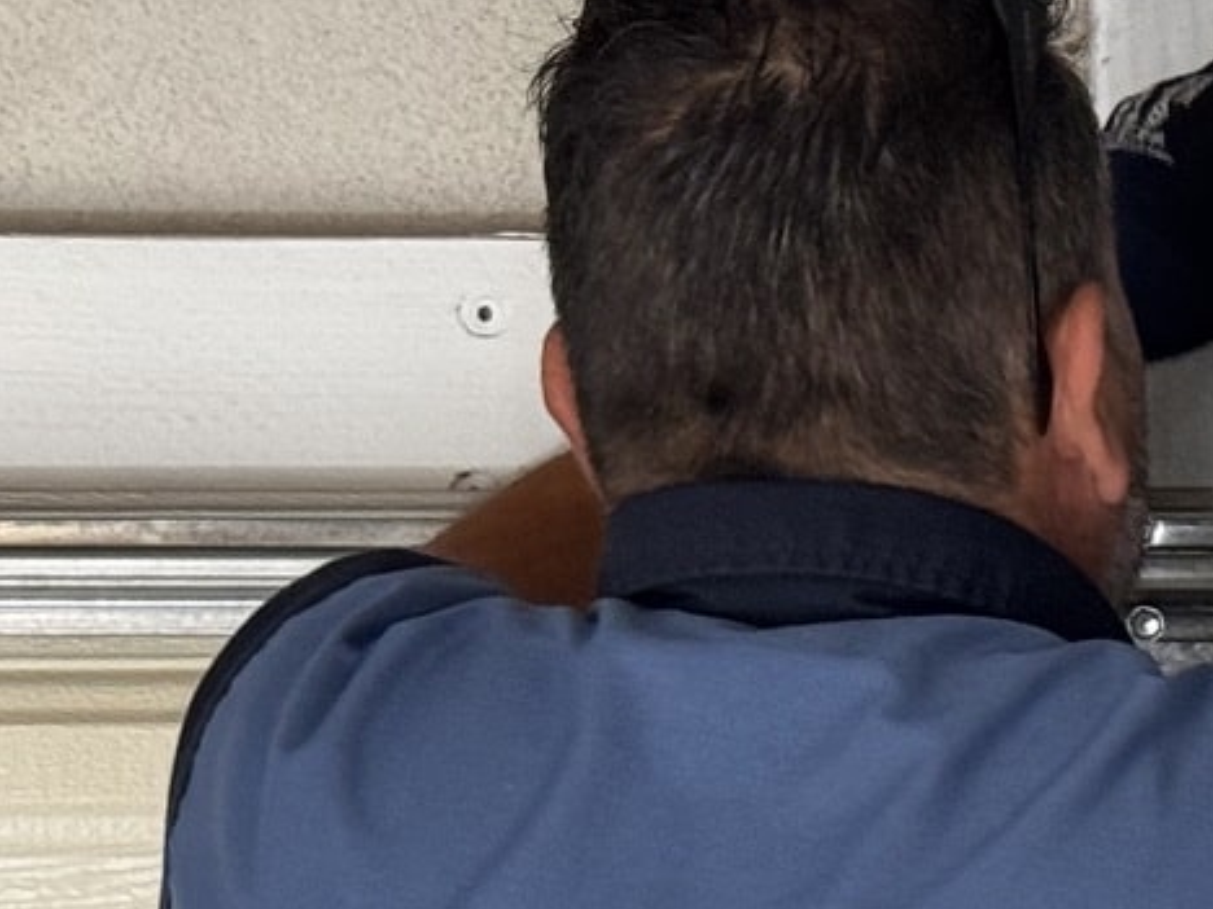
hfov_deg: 9.5
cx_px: 1420
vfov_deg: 7.2
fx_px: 7184
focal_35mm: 205
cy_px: 344
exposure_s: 1/40
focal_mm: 6.76
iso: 250
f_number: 1.78
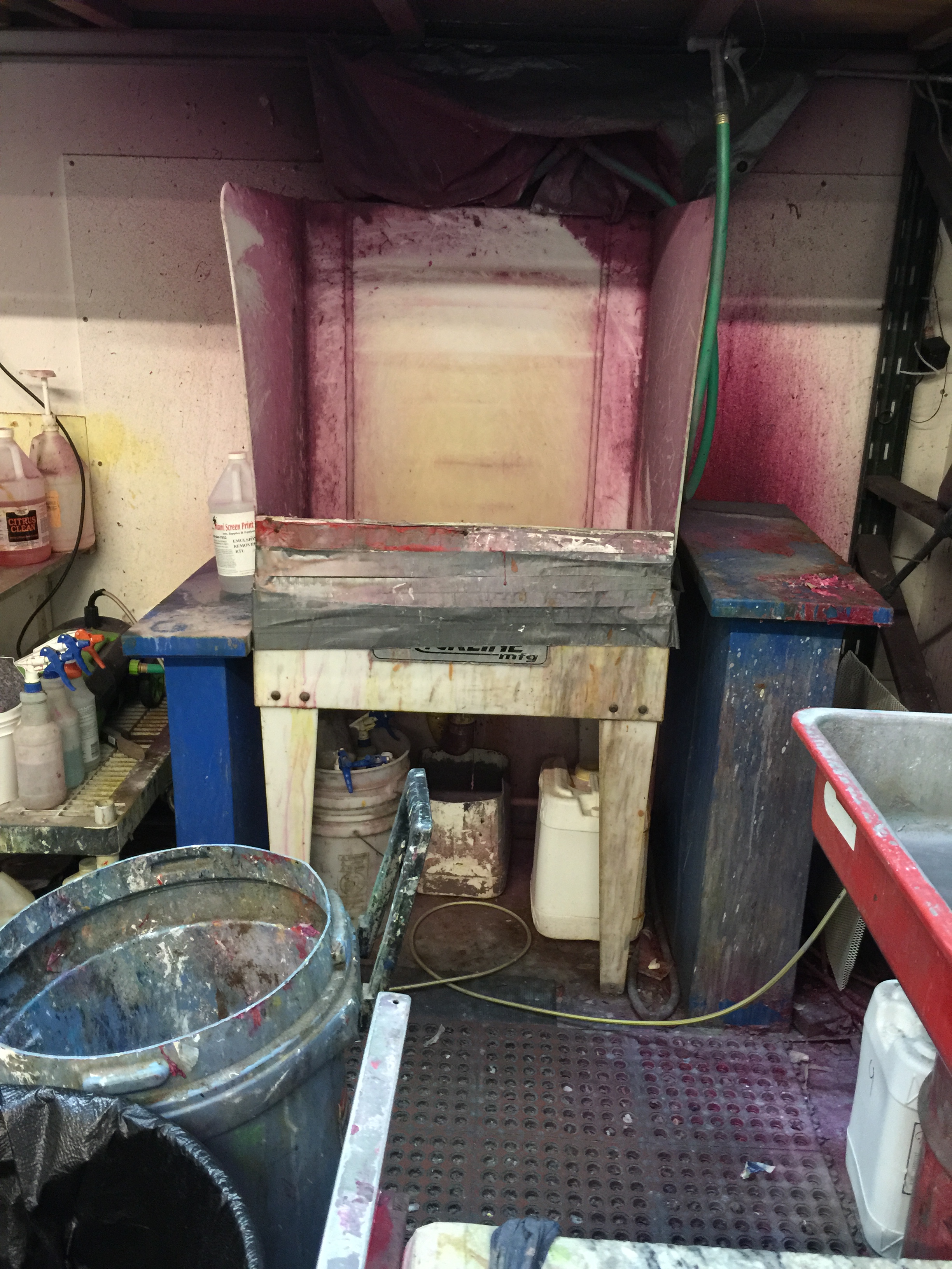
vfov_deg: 61.7
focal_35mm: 29
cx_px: 476
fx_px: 1063
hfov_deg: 48.2
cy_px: 634
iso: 125
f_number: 2.2
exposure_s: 1/8
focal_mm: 4.15
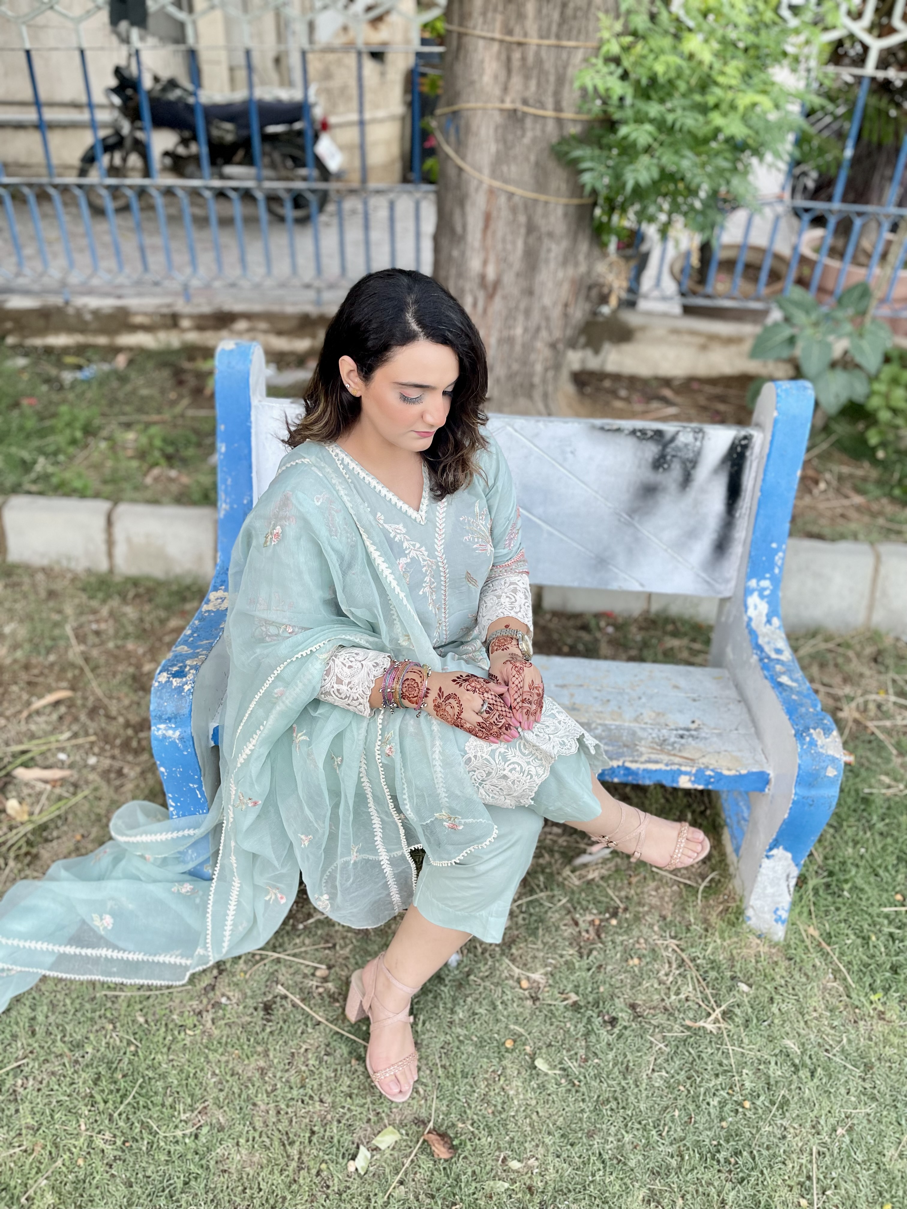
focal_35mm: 26
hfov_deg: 53.1
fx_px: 908
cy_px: 604
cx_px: 454
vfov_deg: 67.3
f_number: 1.6
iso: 160
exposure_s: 1/60
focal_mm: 5.1
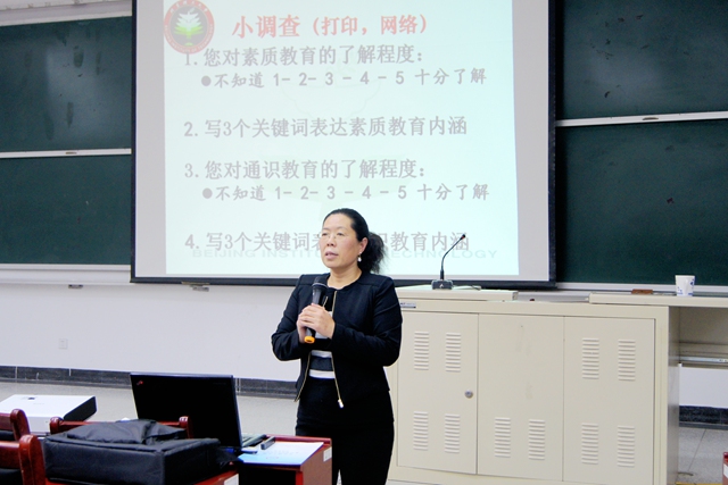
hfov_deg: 46.4
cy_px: 242
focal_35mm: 42
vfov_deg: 31.9
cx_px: 364
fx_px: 849
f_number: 4.5
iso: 250
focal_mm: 28
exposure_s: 1/50
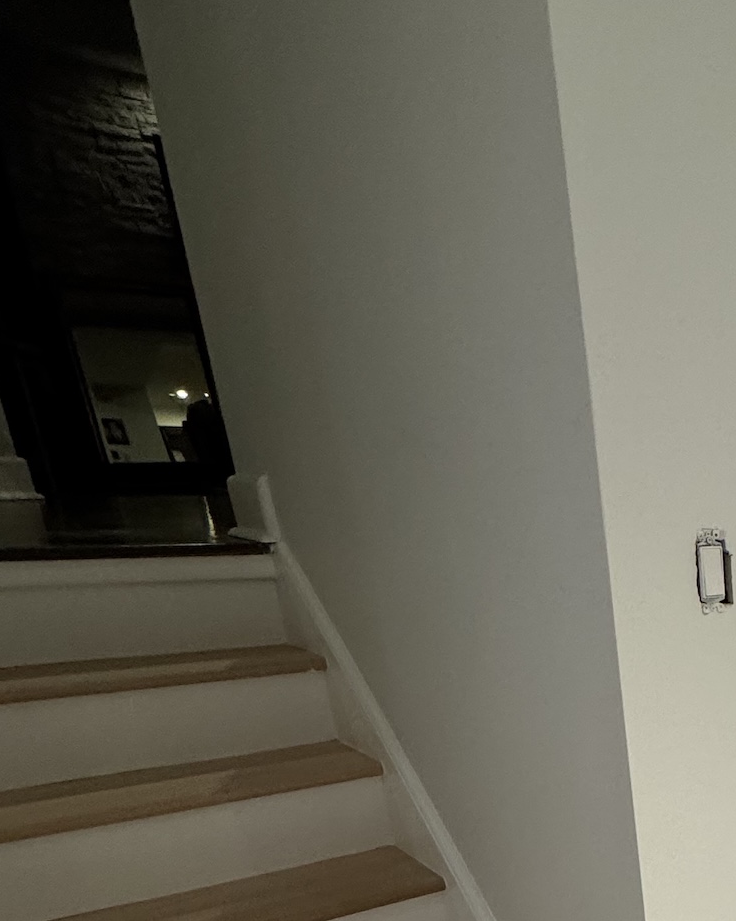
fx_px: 1035
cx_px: 937
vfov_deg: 43.1
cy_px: 858
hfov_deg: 31.2
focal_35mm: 38
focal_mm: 2.22
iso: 250
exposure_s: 1/120
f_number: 2.2
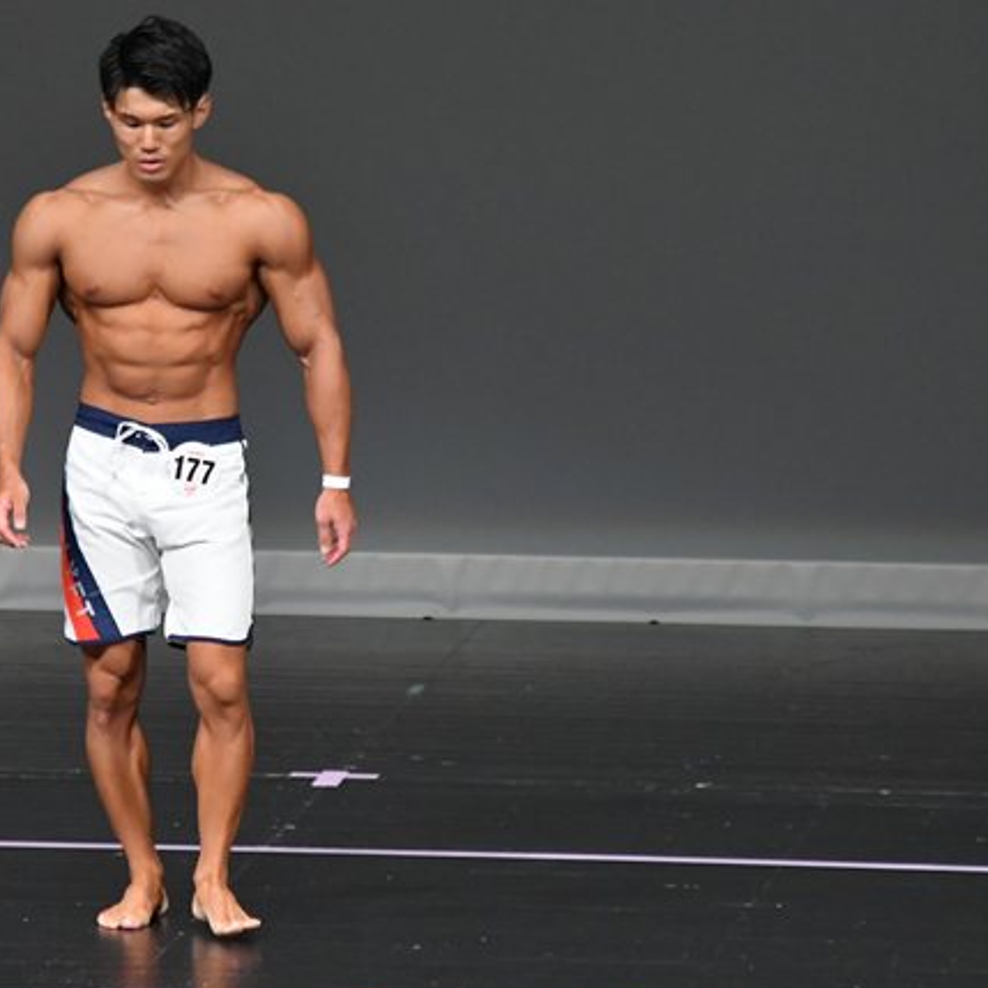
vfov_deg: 3.3
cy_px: 465
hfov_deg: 3.3
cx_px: 211
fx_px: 17114
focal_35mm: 530
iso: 4000
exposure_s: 1/400
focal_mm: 230
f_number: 5.6
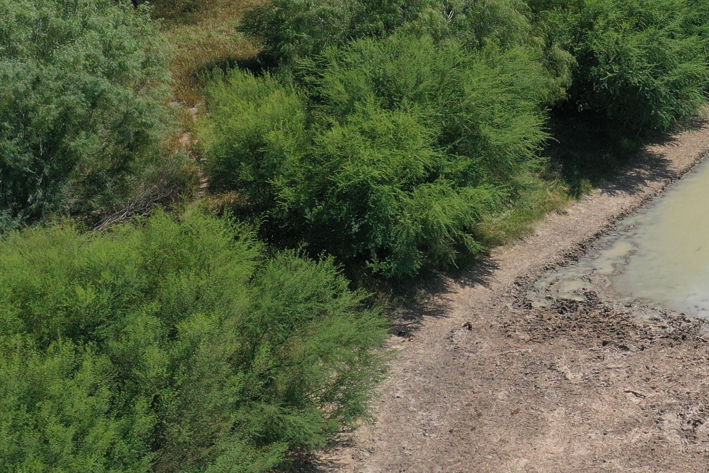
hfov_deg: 23.7
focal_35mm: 79
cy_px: -27
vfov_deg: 16.8
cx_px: 818
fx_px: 1556
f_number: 6.3
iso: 200
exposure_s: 1/60
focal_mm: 10.26
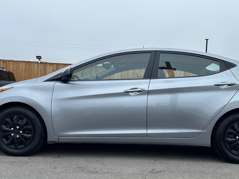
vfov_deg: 35.5
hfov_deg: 46.6
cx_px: 140
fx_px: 276
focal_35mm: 40
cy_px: 124
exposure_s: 1/1869
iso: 50
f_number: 1.5
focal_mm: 5.7
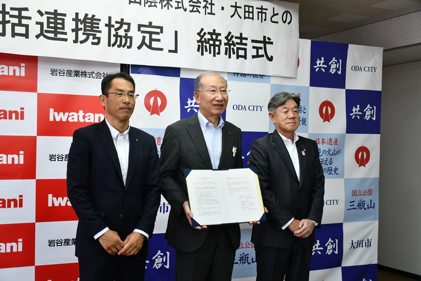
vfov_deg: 28.1
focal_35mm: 48
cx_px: 210
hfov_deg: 41.1
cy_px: 140
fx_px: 561
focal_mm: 32
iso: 800
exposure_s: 1/160
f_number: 4
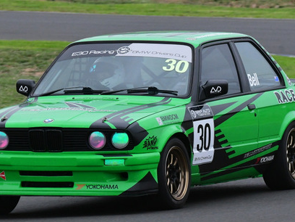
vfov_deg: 1.9
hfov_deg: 2.6
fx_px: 6502
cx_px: 131
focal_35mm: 763
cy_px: 59
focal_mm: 270
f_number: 10
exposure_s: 1/640
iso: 2000
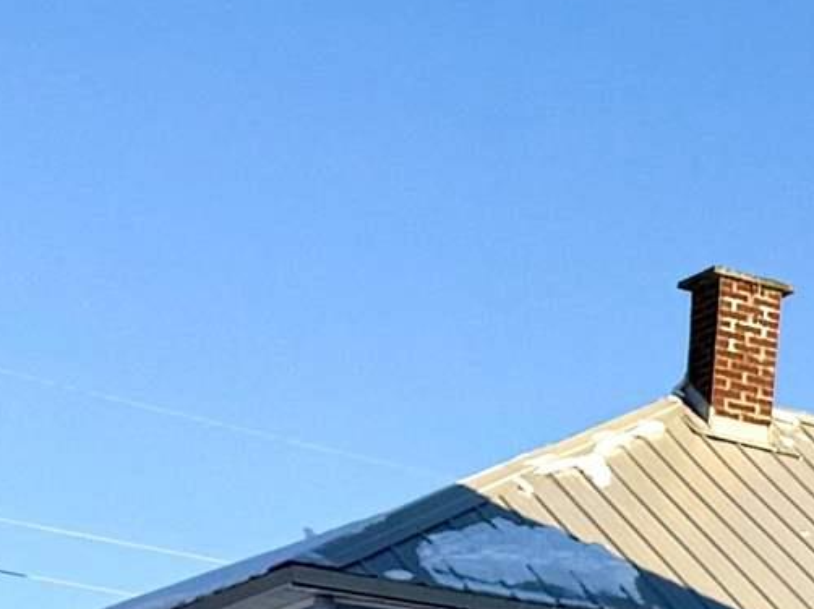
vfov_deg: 9.8
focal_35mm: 147
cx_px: 2401
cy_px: 881
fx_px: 3455
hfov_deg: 10.1
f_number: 1.78
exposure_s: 1/5714
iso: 80
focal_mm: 6.76
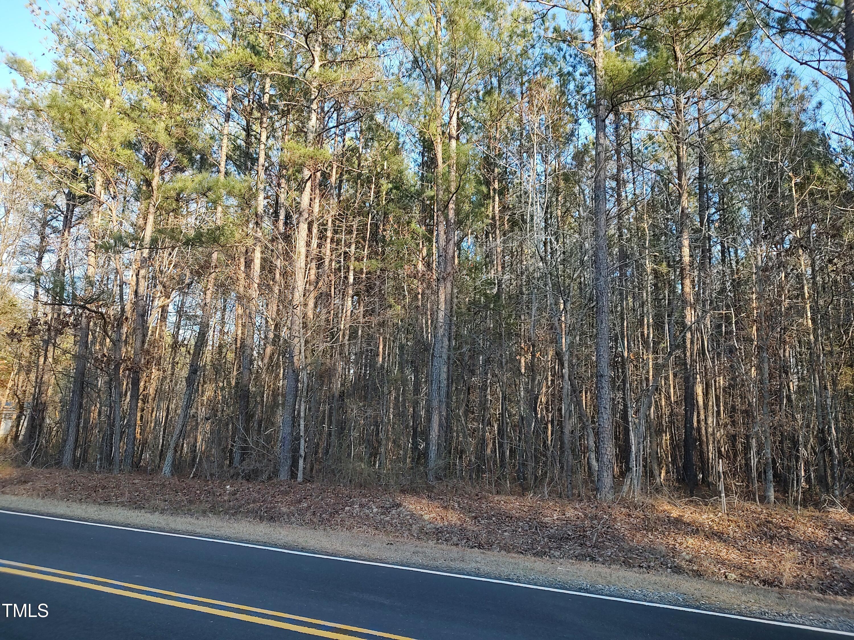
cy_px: 320
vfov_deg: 56.8
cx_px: 427
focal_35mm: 24
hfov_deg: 71.6
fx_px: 592
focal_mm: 5.88
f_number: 1.9
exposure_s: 1/120
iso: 115
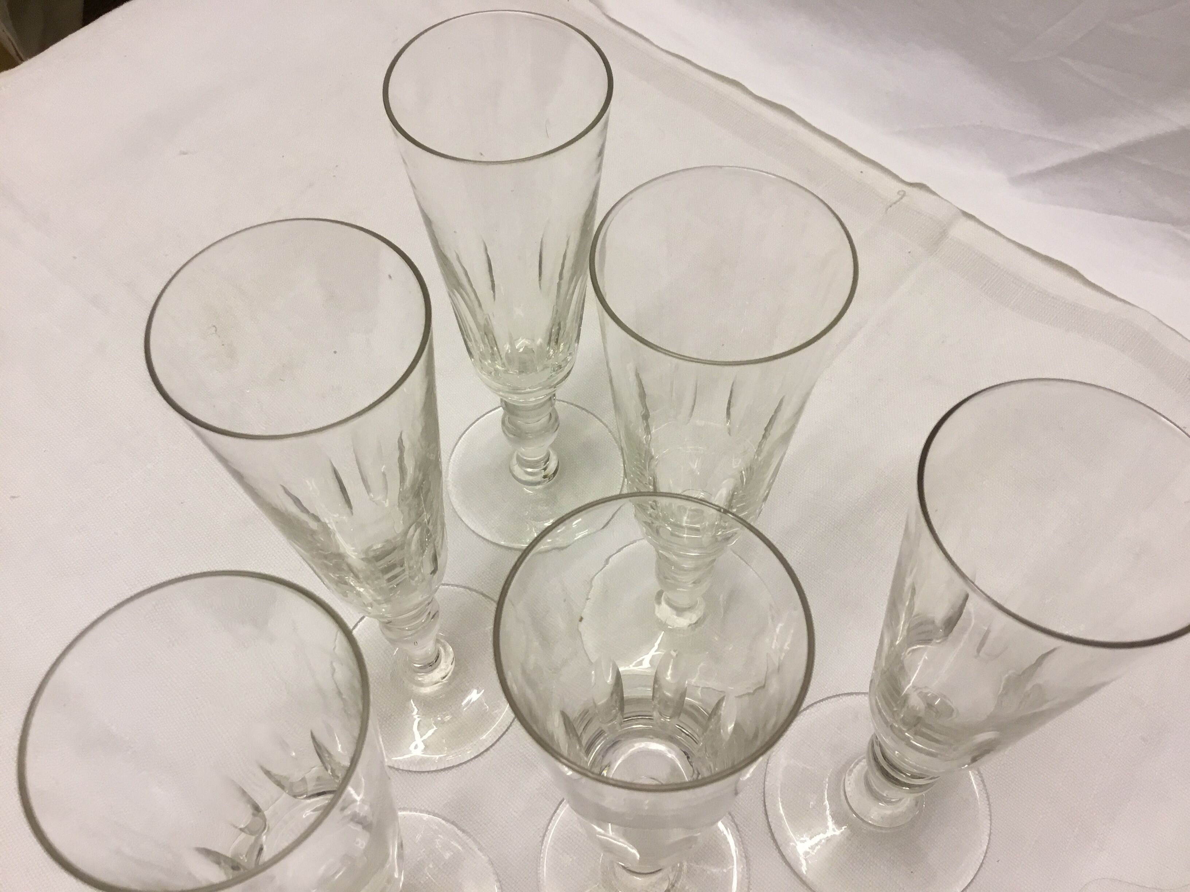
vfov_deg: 45.4
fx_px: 1066
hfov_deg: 58.4
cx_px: 595
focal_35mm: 31
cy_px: 446
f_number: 2.4
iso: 32
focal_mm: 3.3
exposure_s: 1/33
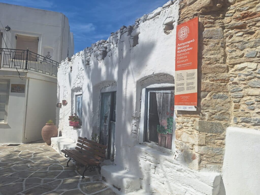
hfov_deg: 73.9
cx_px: 130
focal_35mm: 23
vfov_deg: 58.9
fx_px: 173
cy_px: 98
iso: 40
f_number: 1.8
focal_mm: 5.54
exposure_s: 1/4717
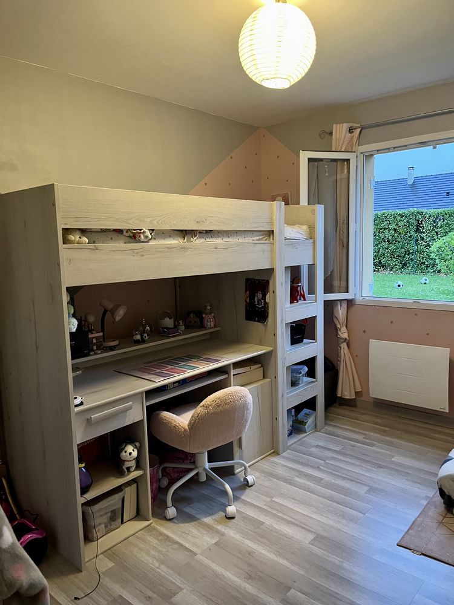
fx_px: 455
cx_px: 227
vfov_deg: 67.3
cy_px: 302
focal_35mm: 26
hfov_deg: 53.1
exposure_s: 1/33
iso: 500
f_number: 1.6
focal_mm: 5.1
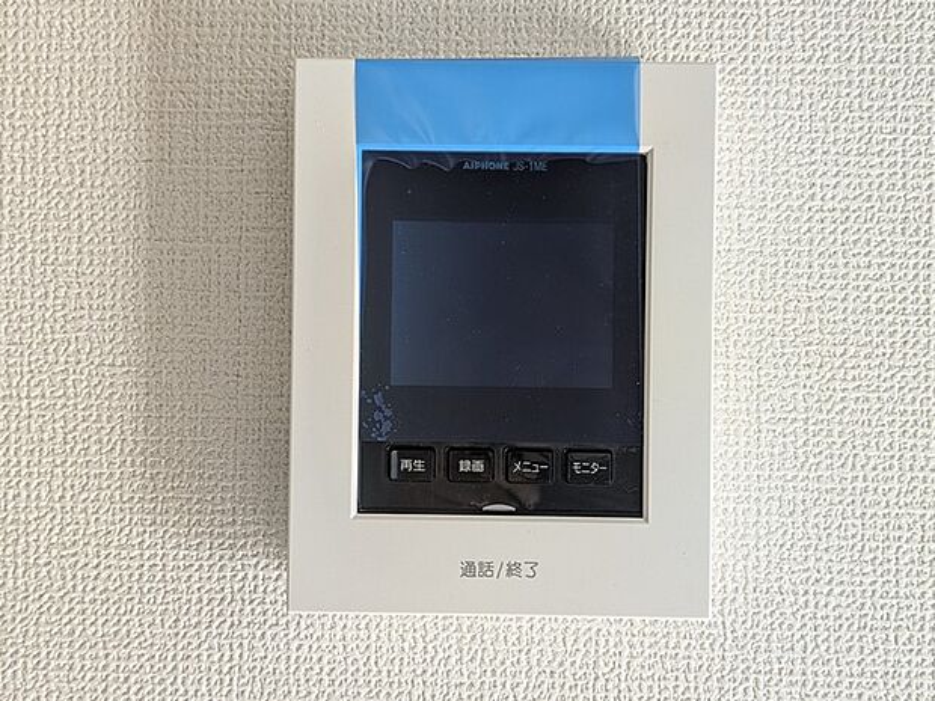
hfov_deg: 38.9
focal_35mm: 49
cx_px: 468
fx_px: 1324
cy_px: 350
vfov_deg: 29.7
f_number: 1.68
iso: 38
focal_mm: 6.9
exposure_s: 1/81.2
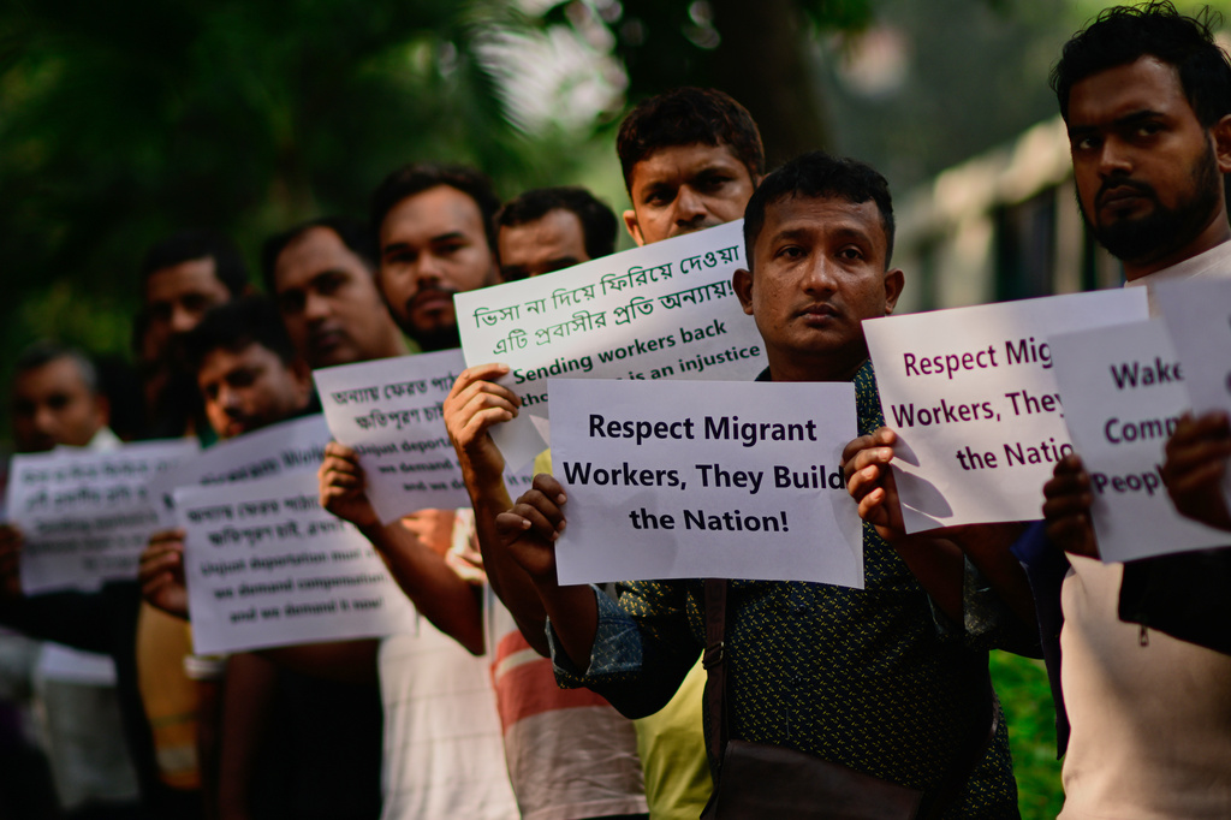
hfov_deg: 16.1
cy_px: 410
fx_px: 4341
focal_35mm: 127
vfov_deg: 10.8
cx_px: 616
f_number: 1.4
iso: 100
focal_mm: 85
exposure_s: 1/2000
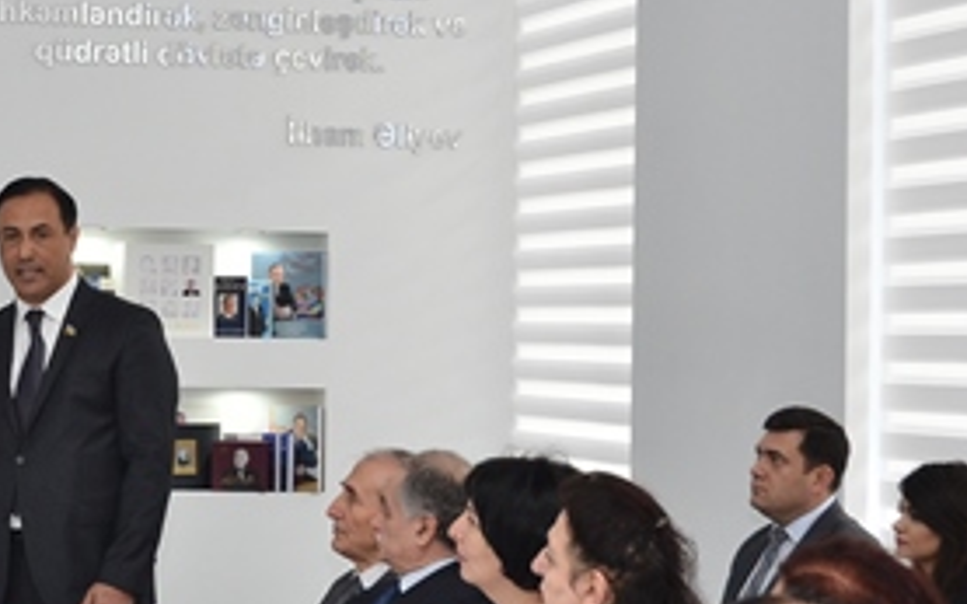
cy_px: 307
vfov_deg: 12.0
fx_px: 2877
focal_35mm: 109
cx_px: 17
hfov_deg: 18.6
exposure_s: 1/125
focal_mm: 31
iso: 800
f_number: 7.1
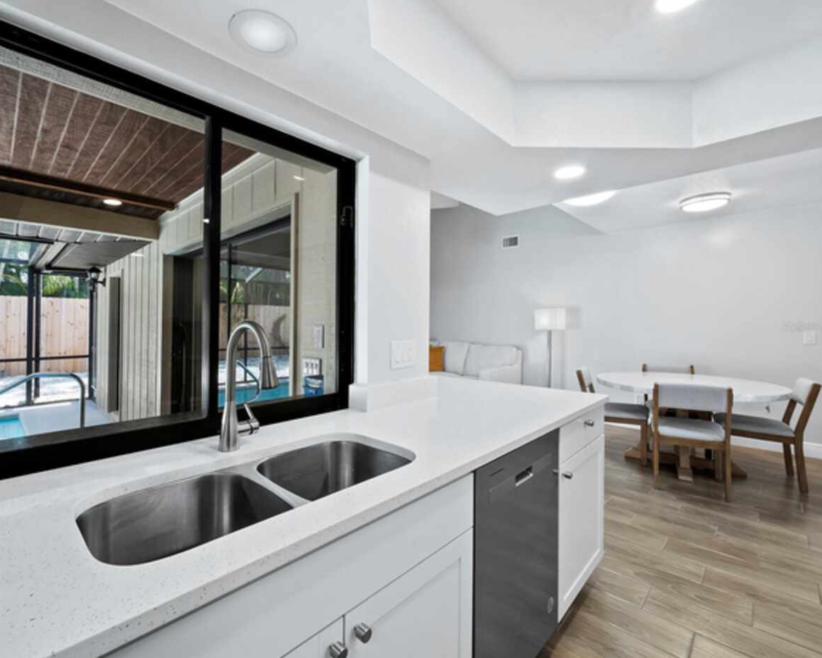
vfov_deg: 84.0
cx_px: 385
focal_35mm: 15
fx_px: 365
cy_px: 327
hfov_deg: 96.7
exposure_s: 1/3
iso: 400
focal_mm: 7
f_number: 11
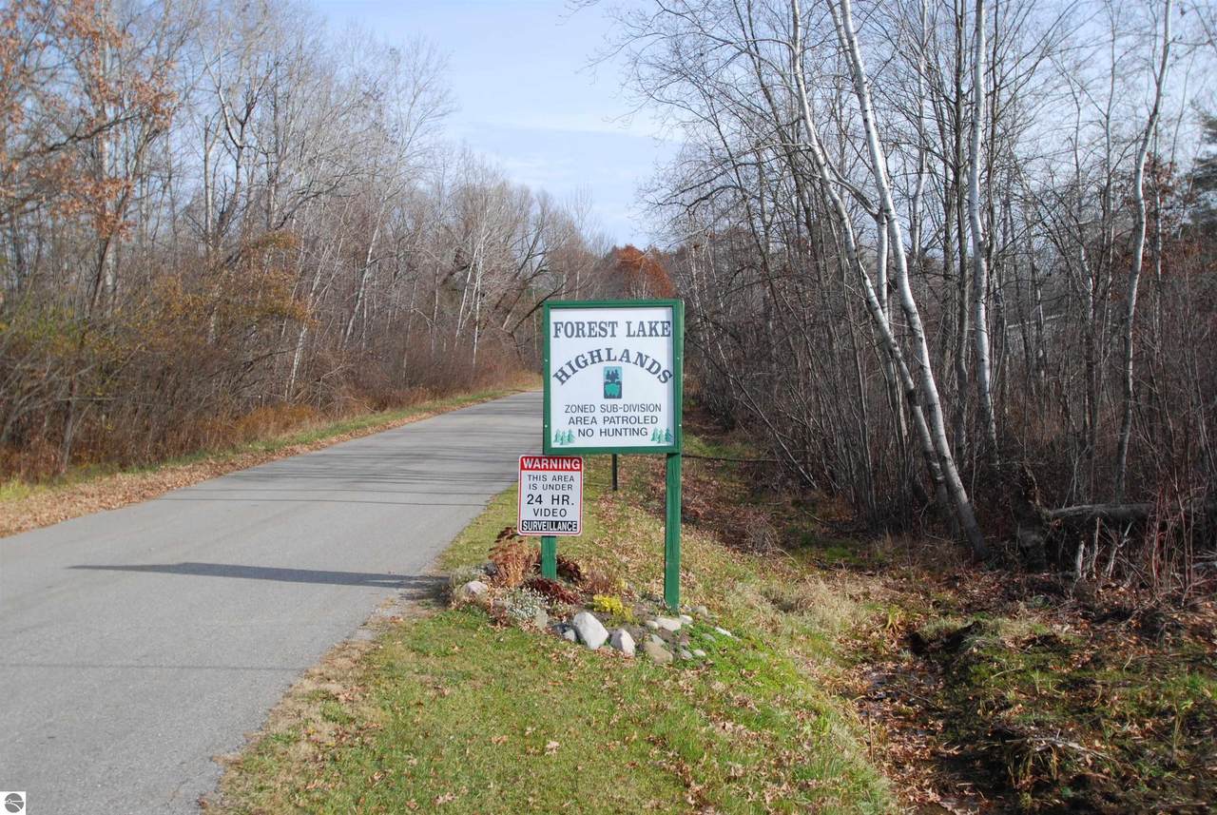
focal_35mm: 36
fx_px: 1219
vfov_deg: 37.0
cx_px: 608
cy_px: 408
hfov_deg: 53.1
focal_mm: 24
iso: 125
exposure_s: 1/250
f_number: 5.6
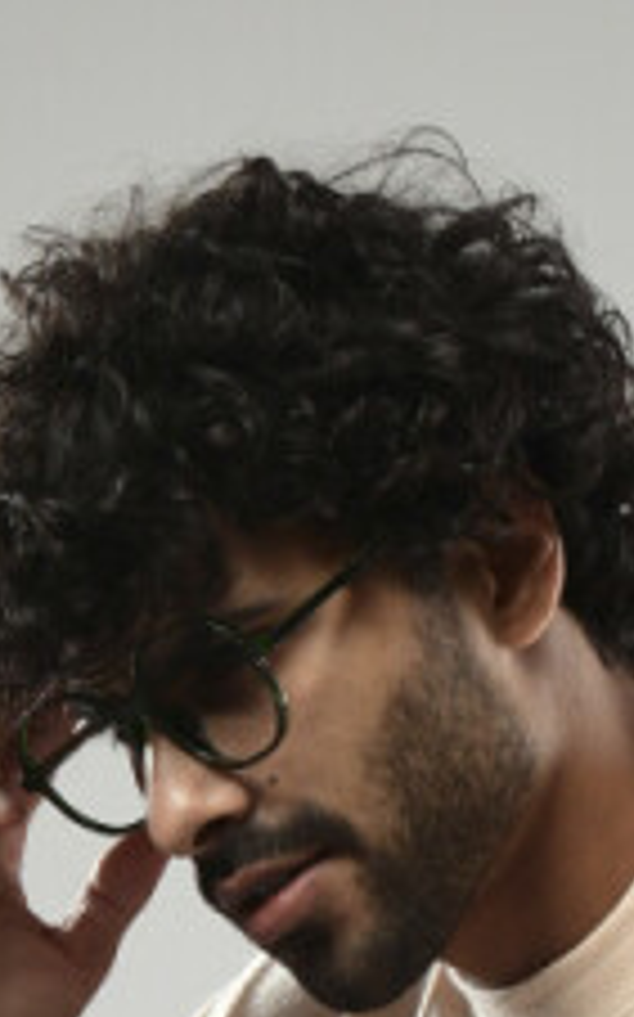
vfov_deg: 8.7
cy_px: 2048
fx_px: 6284
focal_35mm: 227
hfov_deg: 5.8
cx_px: 531
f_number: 5.6
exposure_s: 1/125
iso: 400
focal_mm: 42
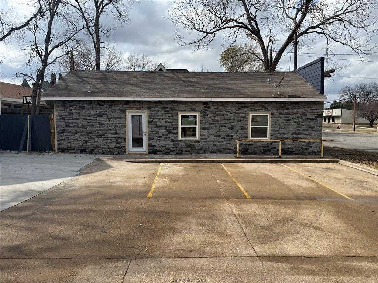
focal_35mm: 24
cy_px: 142
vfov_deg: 56.8
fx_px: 262
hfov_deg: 71.6
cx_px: 189
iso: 80
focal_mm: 6.76
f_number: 1.78
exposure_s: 1/5319
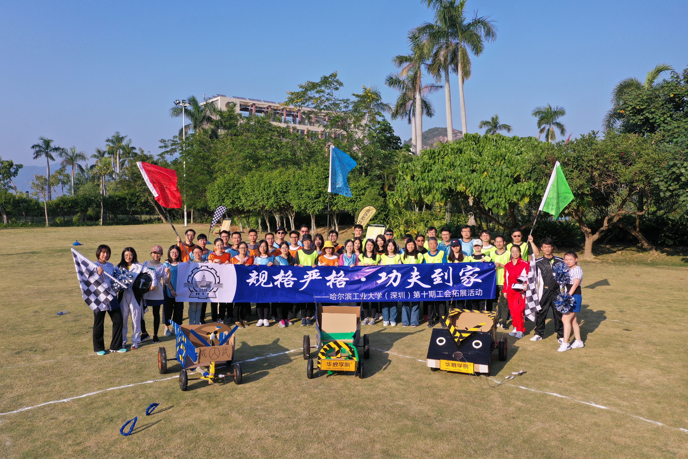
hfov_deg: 65.5
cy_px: 230
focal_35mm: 28
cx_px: 344
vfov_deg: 46.4
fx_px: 535
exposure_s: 1/400
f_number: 5.6
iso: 100
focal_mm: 10.26
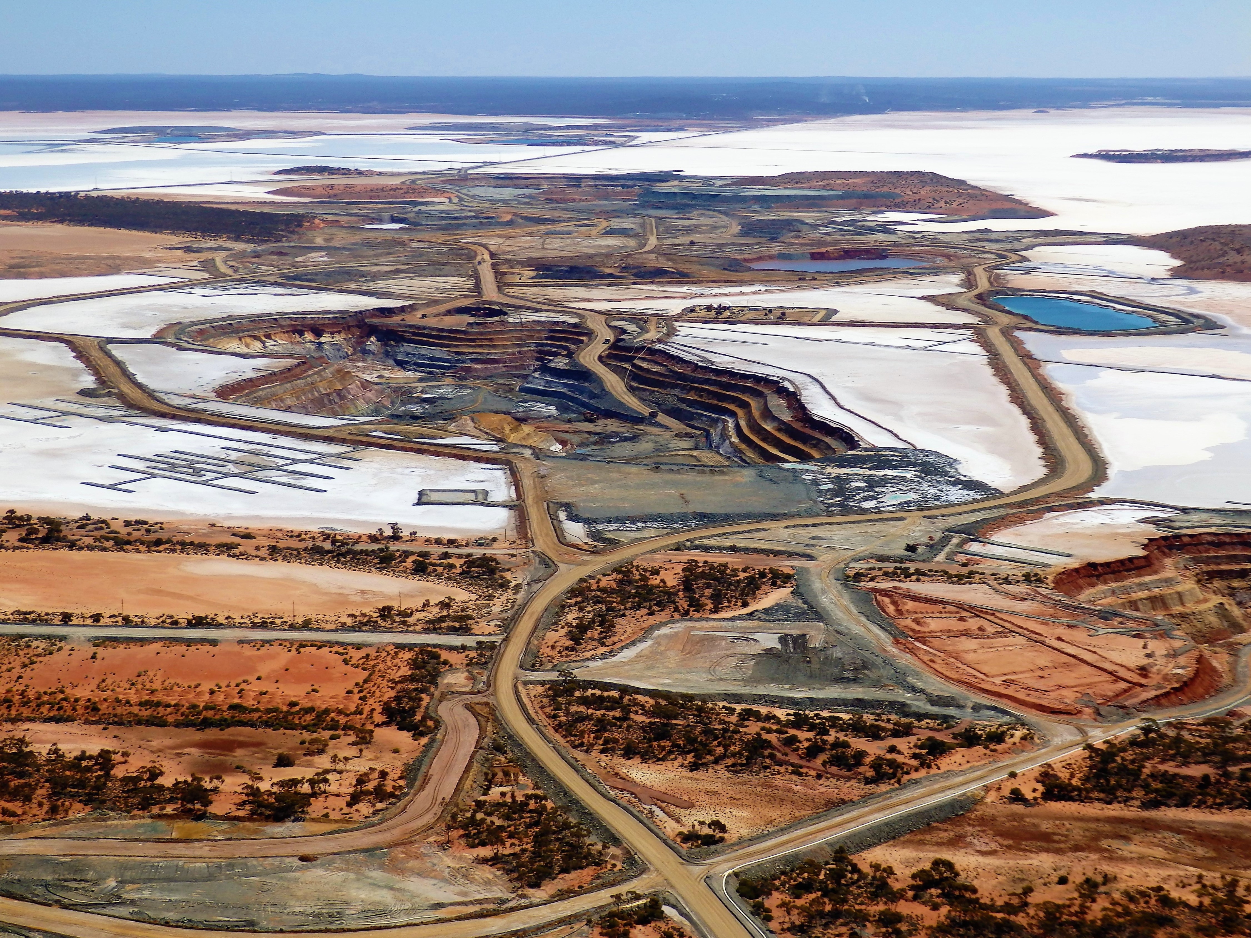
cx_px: 626
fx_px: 1951
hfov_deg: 35.5
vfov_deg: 27.0
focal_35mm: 54
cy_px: 469
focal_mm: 9.8
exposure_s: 1/200
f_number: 11.6
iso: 125
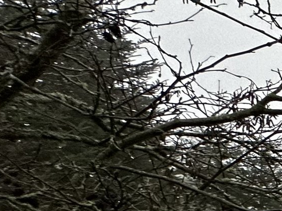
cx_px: 745
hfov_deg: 13.5
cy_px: 304
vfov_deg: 17.8
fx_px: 611
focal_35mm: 75
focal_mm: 2.22
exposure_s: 1/100
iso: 200
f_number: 2.2
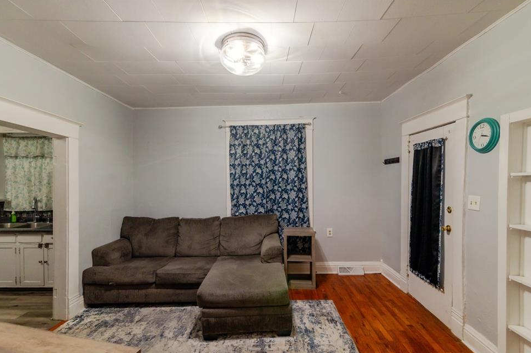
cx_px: 263
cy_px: 184
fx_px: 251
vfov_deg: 70.3
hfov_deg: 93.3
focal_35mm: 17
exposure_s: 1/160
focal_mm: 16
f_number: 5
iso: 800
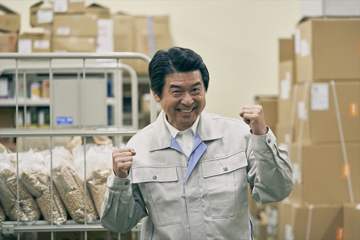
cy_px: 120
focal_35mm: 102
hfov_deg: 20.0
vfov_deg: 13.4
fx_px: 1020
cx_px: 180
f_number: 2.8
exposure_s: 1/160
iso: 800
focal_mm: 102
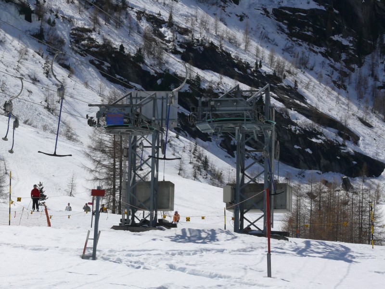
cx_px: 192
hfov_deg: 13.6
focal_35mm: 145
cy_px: 144
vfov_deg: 10.2
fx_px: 1613
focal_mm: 30.7
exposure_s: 1/800
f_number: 8
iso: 100
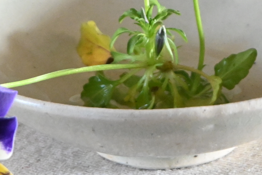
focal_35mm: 286
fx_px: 2081
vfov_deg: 4.8
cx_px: 175
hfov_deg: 7.2
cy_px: 5
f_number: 6.3
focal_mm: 50
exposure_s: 1/60
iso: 4000
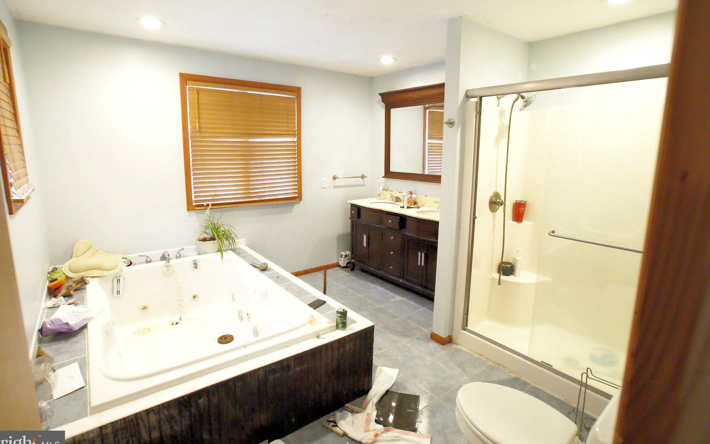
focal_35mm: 18
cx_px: 354
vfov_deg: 66.3
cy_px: 210
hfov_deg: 92.6
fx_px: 339
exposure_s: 1/40
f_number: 5.6
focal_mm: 11
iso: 3200
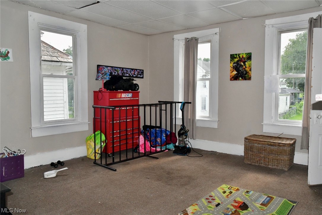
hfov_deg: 65.5
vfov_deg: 46.4
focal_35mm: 28
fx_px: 250
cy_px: 108
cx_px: 161
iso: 1600
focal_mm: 19
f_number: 14
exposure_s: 1/250
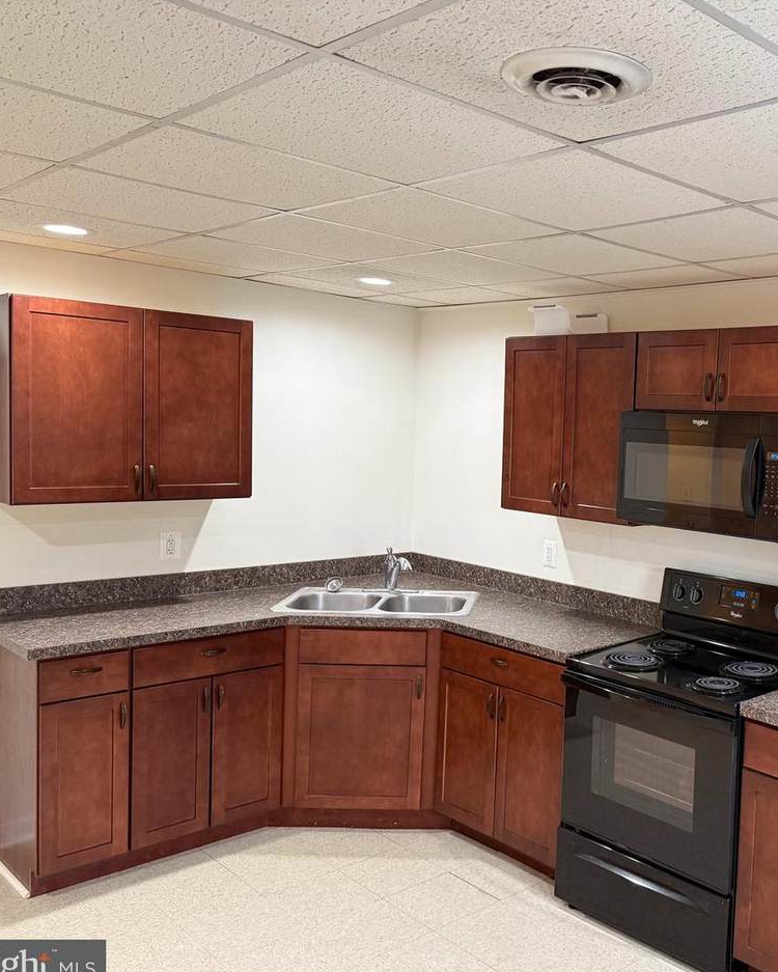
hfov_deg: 43.9
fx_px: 921
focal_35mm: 32
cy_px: 495
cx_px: 608
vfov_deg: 55.6
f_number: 1.78
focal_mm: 6.76
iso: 250
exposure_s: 1/60
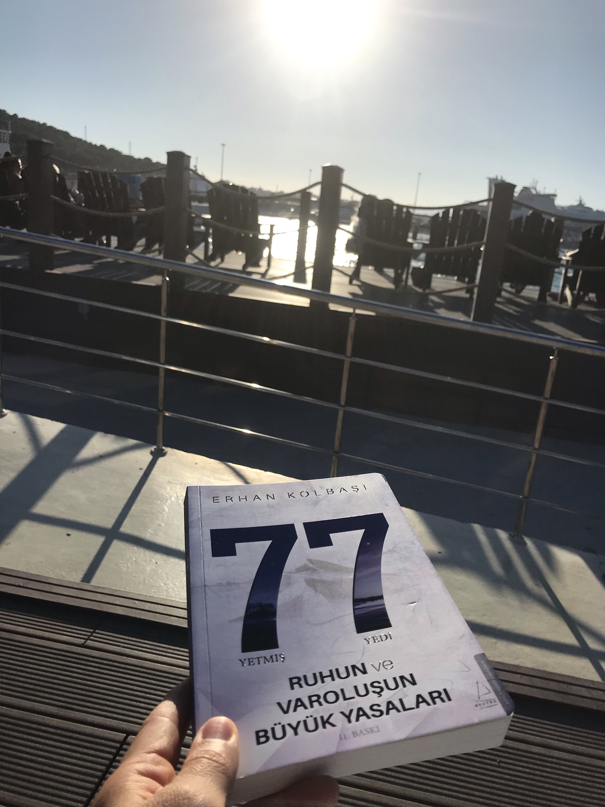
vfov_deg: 63.4
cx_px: 302
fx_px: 652
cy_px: 404
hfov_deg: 49.7
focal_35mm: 28
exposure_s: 1/8000
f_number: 1.8
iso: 25
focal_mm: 3.99
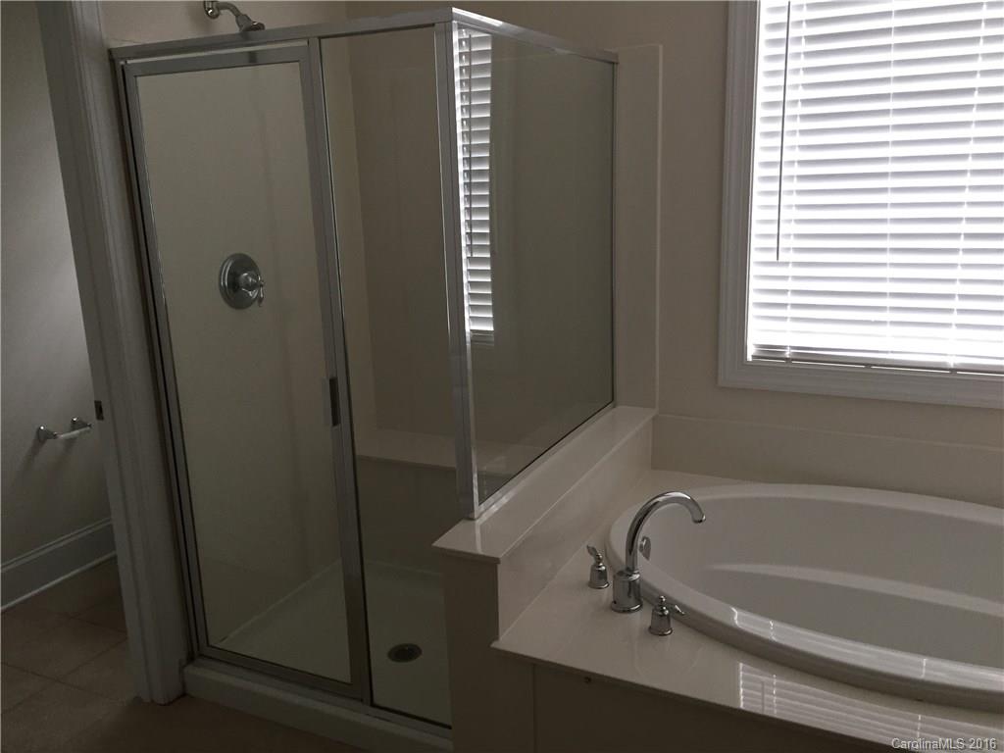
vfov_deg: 48.2
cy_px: 376
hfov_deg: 61.7
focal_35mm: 29
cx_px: 502
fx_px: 841
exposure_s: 1/30
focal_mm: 4.15
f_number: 2.2
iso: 125
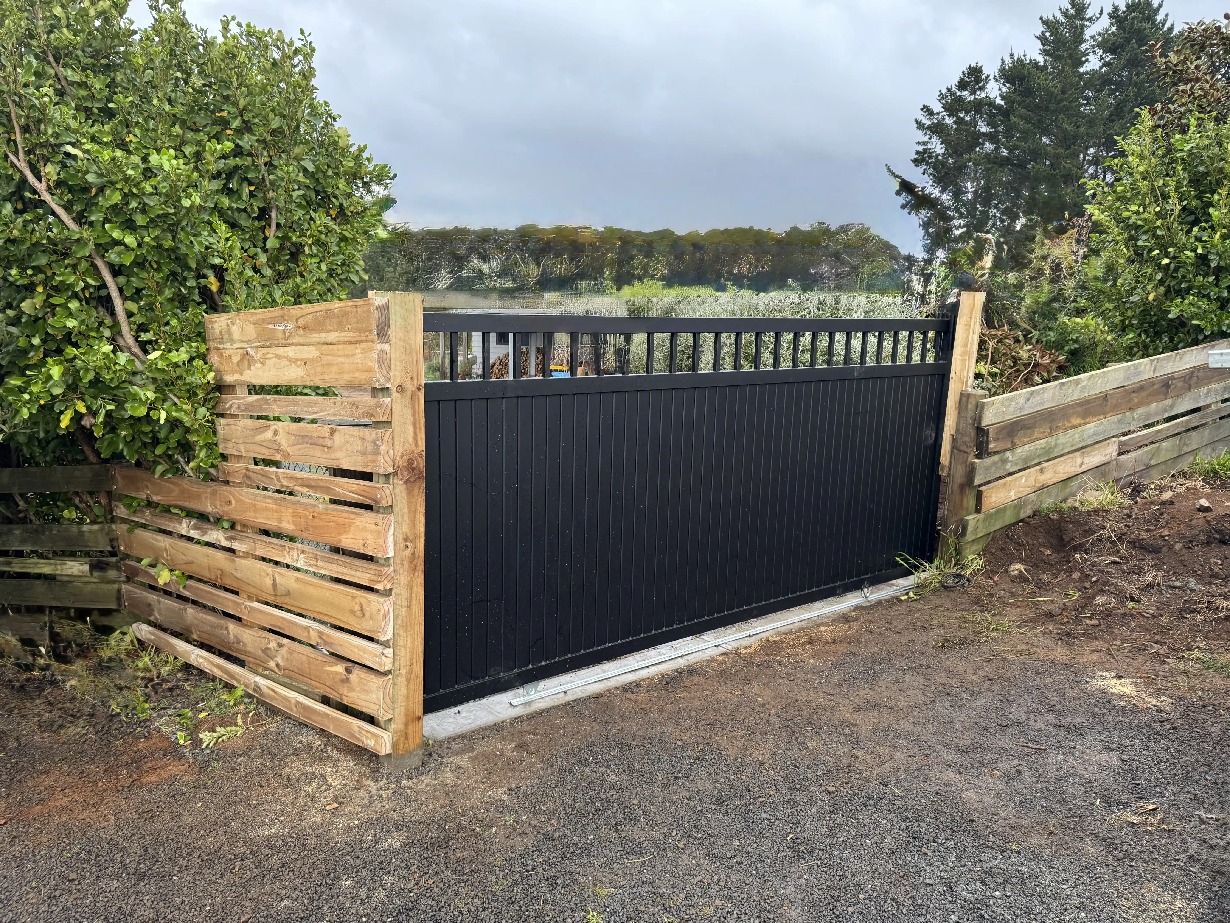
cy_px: 462
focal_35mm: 24
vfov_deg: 56.8
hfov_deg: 71.6
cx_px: 615
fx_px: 853
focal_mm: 6.76
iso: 200
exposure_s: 1/102
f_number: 1.78
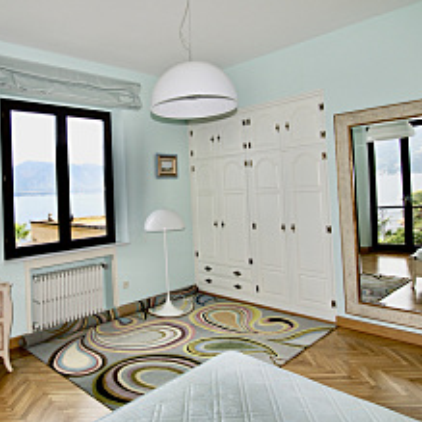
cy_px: 178
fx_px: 345
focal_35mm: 25
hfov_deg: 62.1
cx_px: 160
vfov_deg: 62.6
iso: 125
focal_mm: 10
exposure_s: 1/160
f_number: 4
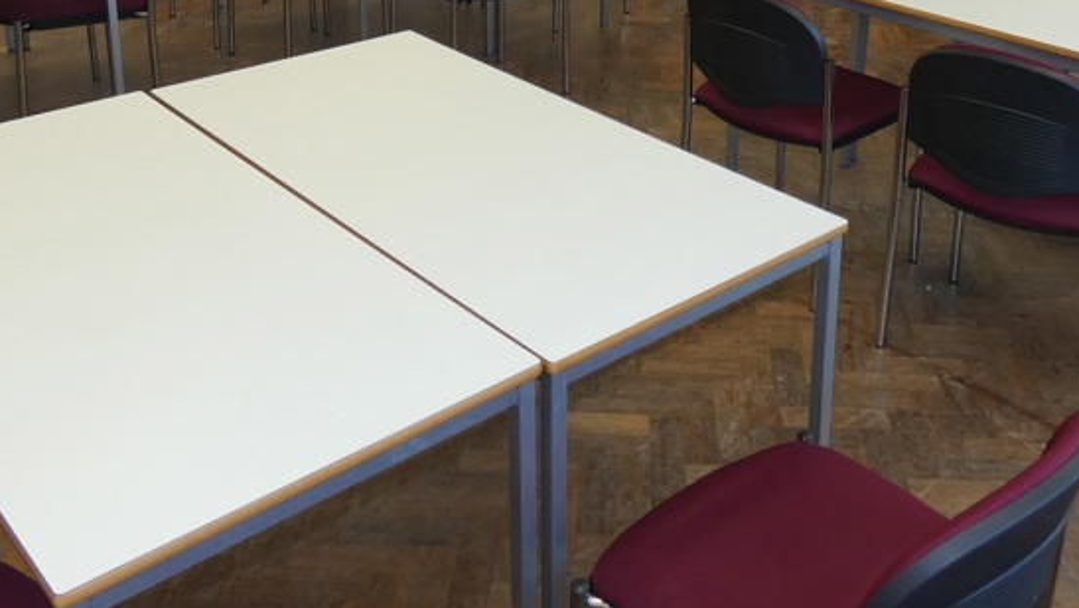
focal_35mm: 43
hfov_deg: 47.3
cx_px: 574
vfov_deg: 26.2
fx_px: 1231
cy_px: -10
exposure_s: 1/60
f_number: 2.8
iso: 80
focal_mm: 3.6
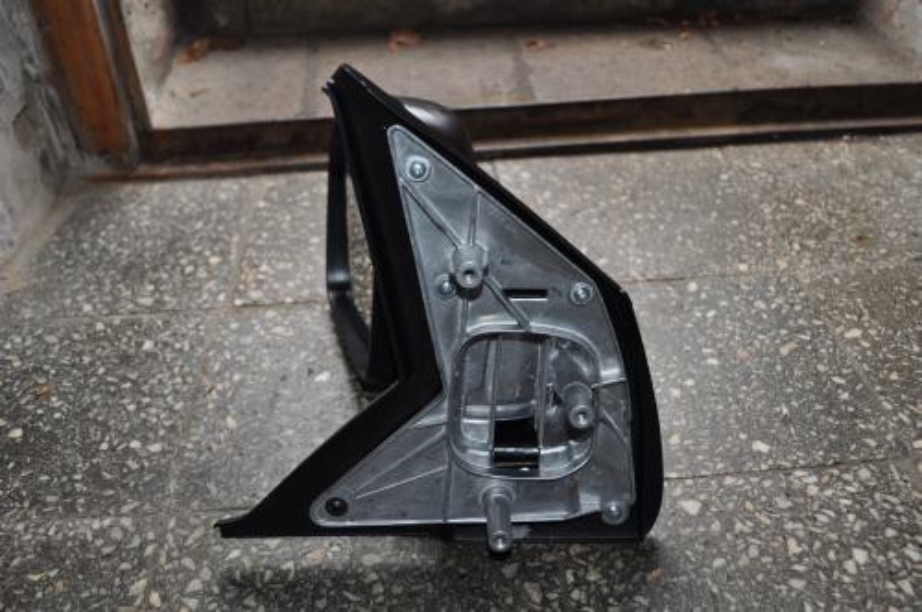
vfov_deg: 39.9
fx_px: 844
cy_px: 306
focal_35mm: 33
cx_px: 461
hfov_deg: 57.3
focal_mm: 22
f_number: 4
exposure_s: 1/125
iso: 400
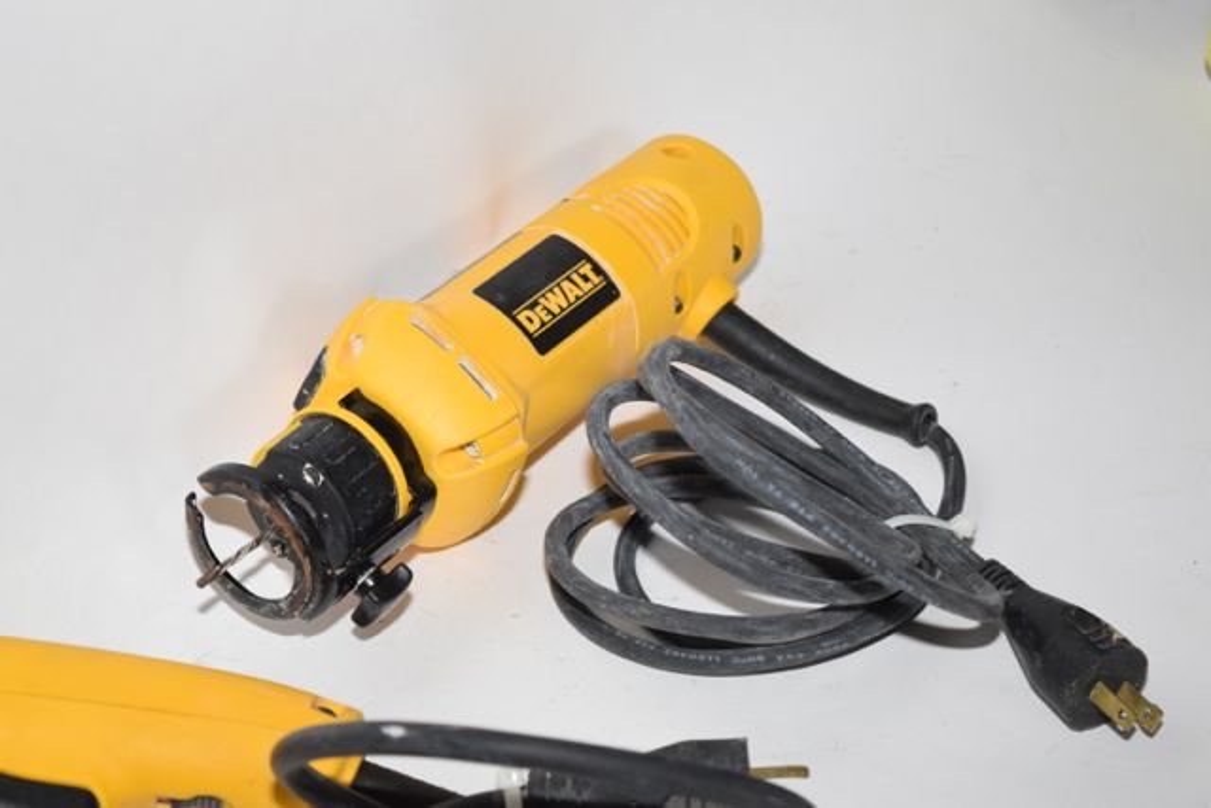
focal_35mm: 82
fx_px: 2776
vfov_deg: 16.6
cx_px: 606
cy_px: 404
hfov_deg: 24.6
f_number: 5.6
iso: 1600
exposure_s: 1/125
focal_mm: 55
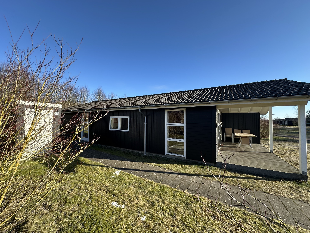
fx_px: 125
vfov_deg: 85.7
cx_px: 155
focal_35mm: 14
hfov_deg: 102.1
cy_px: 116
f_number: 2.2
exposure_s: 1/619
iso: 40
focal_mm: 2.22
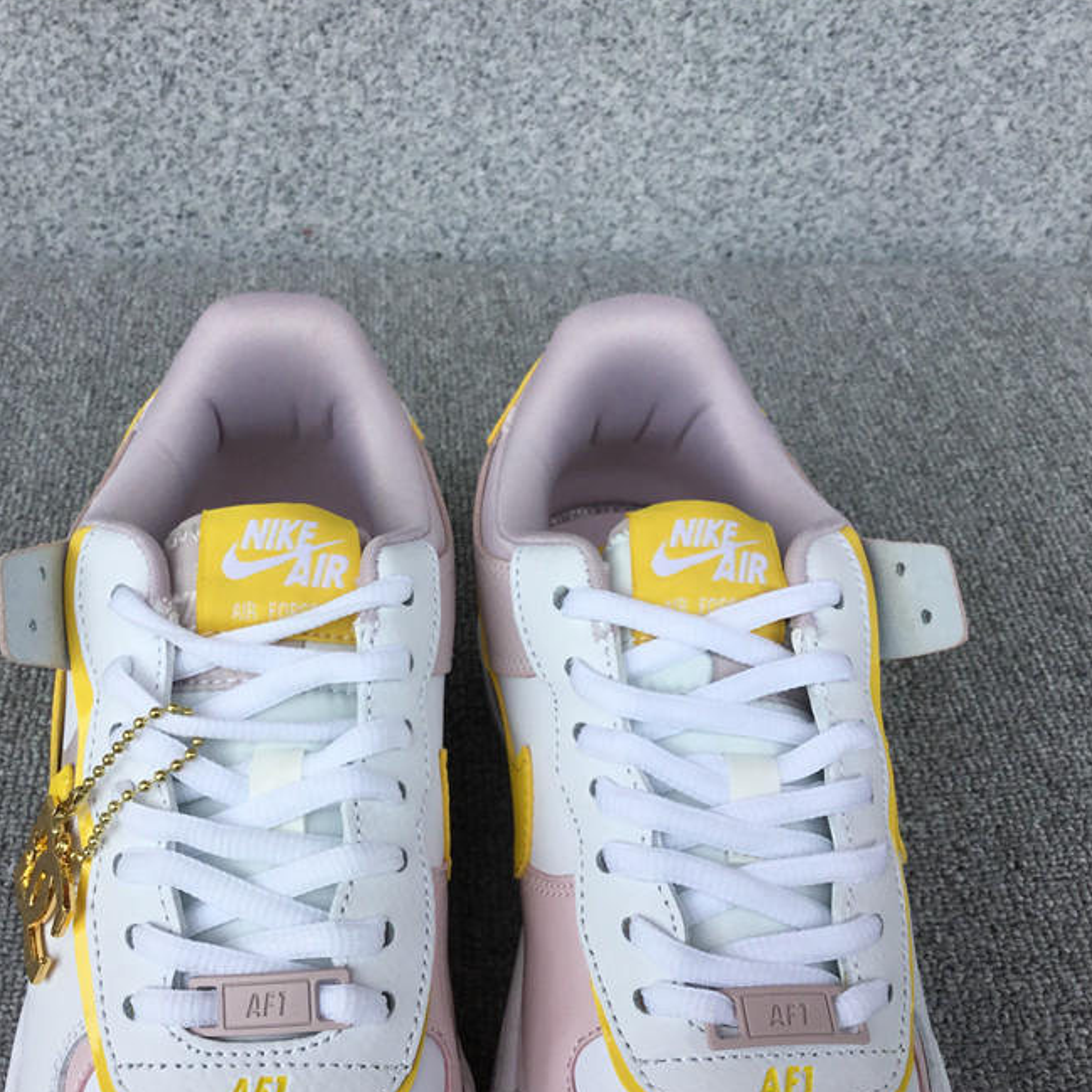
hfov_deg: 43.7
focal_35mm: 38
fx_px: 1356
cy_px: 563
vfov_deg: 43.9
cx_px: 458
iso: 25
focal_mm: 3.3
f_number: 2.4
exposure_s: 1/509
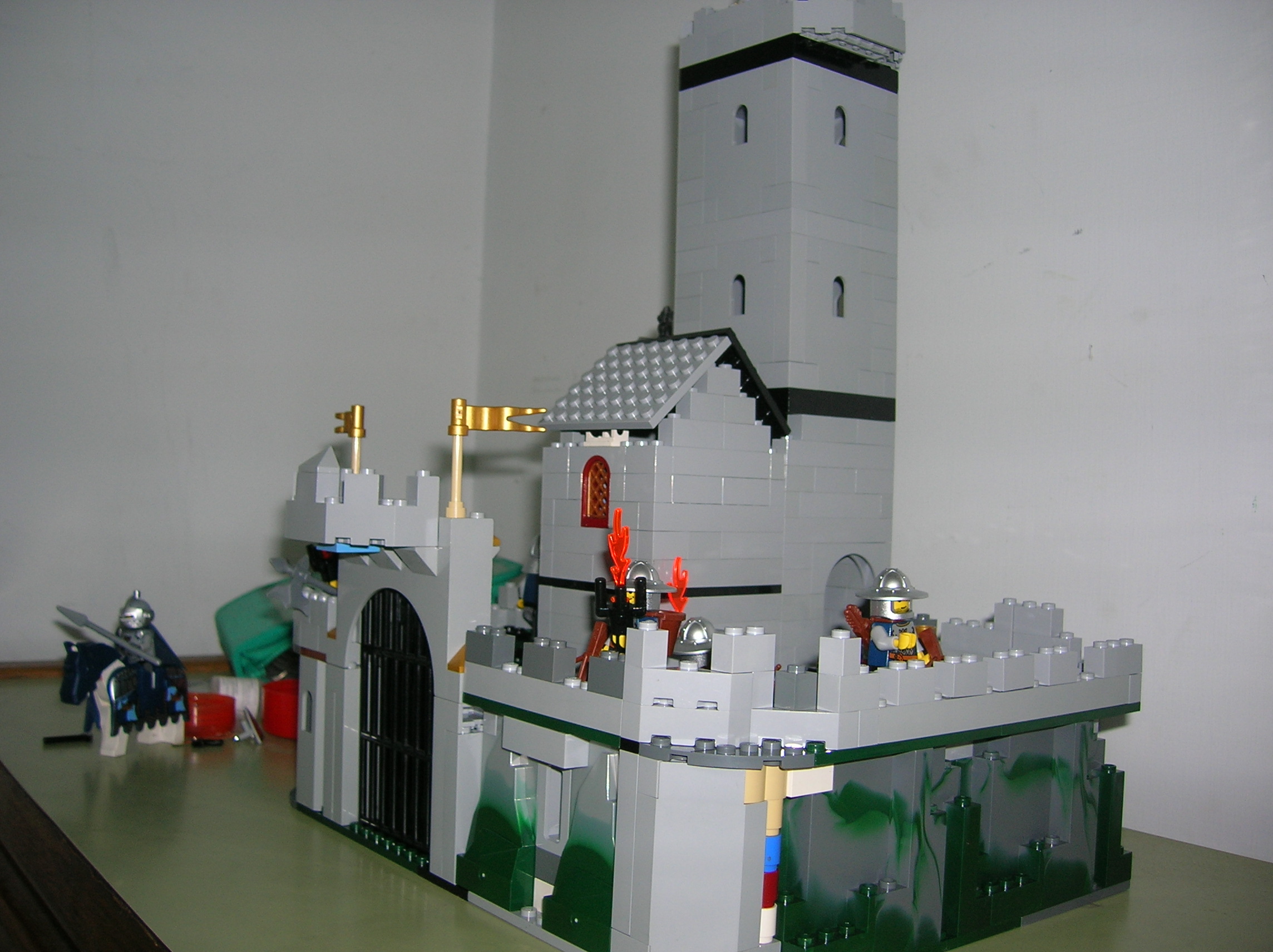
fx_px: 1249
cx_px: 636
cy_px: 476
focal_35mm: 34
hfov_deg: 54.0
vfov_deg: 41.7
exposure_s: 1/60.1
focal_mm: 5.7
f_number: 2.9
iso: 50
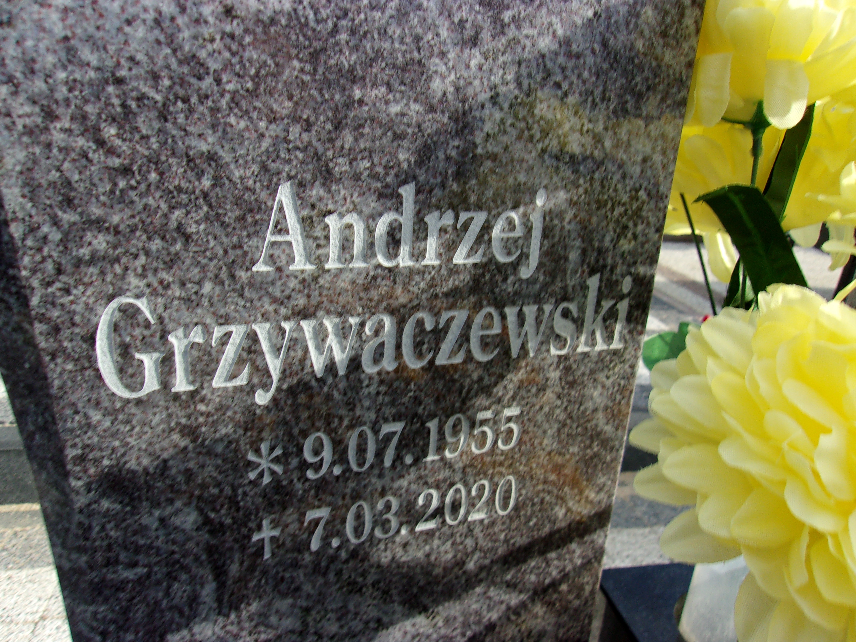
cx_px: 428
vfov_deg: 51.4
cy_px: 321
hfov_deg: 65.3
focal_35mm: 27
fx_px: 668
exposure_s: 1/45
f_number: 10.4
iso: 80
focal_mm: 4.9
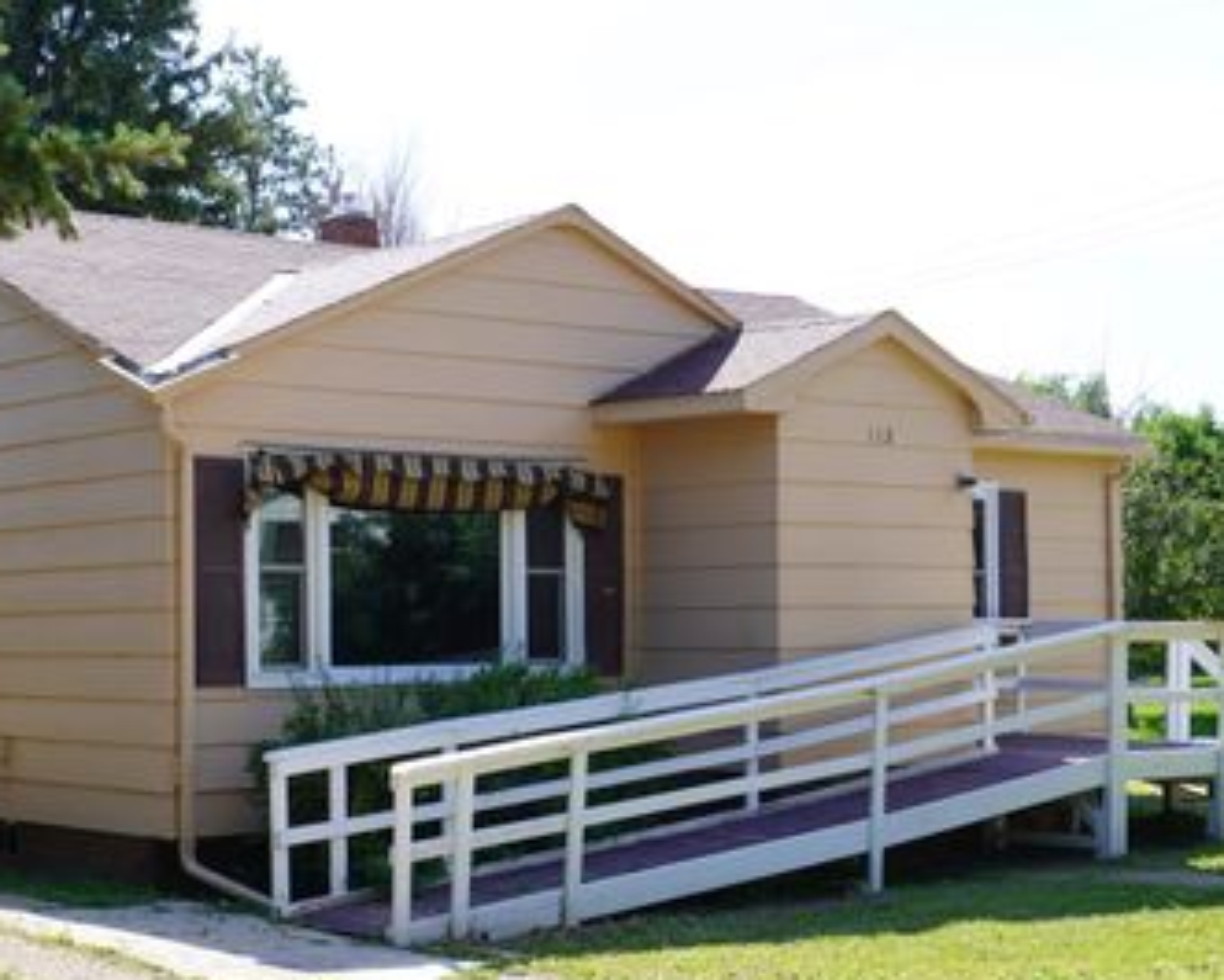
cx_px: 477
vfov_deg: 24.7
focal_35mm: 62
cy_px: 612
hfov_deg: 30.5
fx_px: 2236
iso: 100
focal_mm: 29
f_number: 8
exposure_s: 1/100
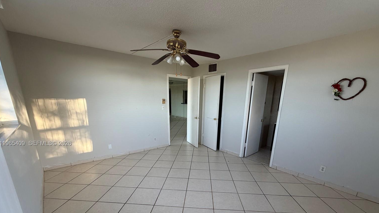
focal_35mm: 16
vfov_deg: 65.2
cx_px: 193
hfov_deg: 99.4
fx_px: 161
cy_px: 144
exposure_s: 1/121
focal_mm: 2.22
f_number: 2.2
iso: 200
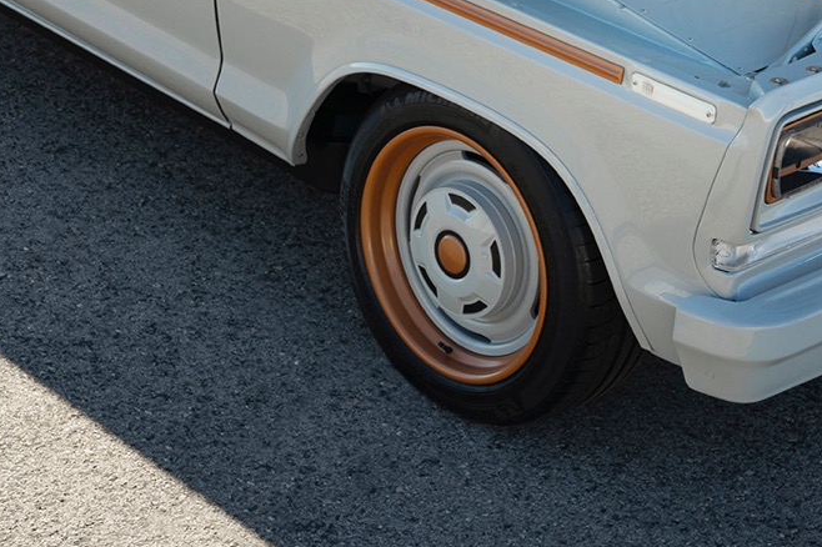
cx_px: 417
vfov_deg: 13.3
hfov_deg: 20.2
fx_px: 2305
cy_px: -37
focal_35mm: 101
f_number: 6.3
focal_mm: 41
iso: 200
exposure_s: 1/250
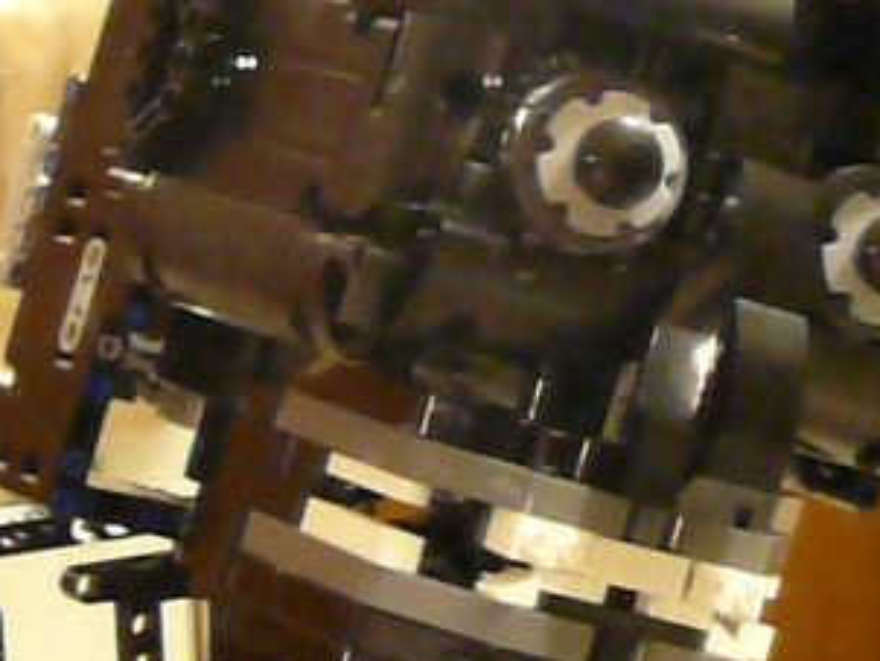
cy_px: 233
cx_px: 533
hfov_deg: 12.1
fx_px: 4147
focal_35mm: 163
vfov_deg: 9.1
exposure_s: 1/30
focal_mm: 11.5
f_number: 3.7
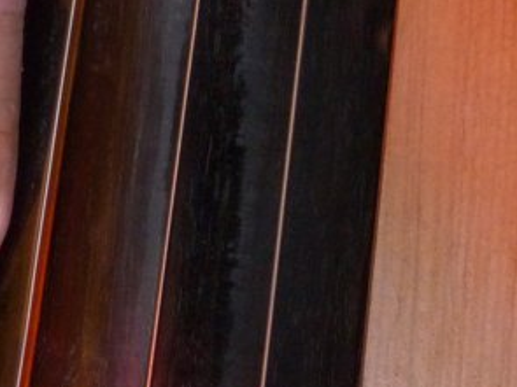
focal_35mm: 1588
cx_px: -175
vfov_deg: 0.9
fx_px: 23708
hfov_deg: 1.2
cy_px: 5
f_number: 2.8
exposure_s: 1/125
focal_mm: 84.3
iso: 400
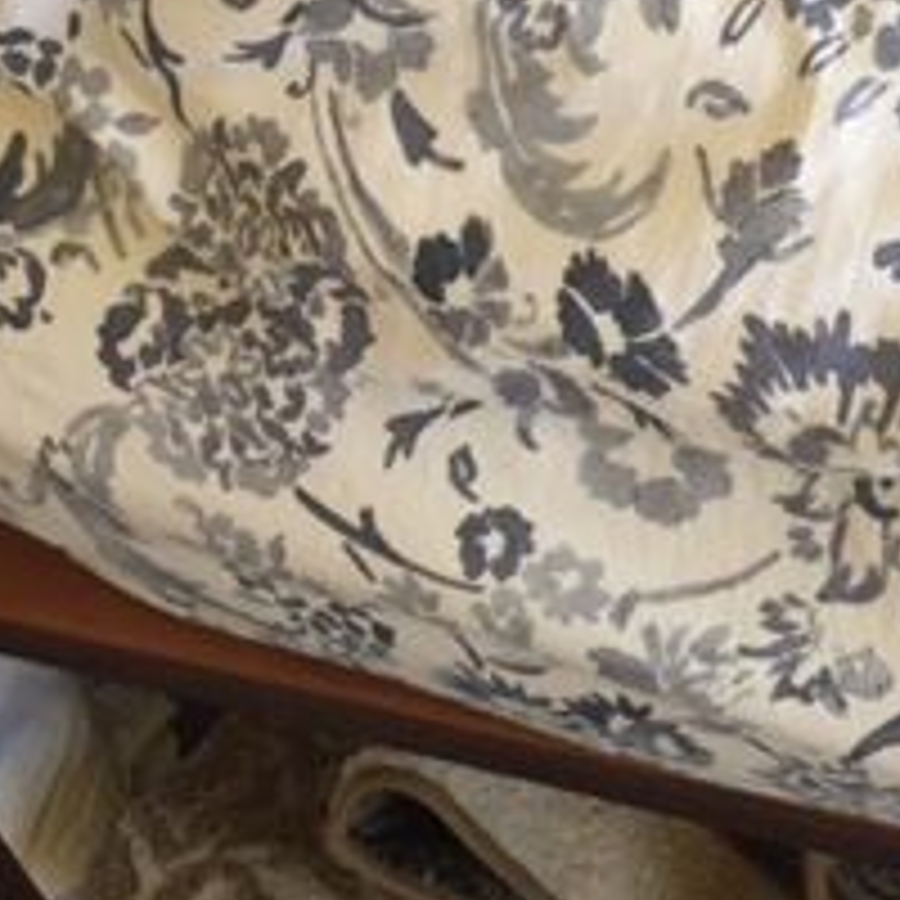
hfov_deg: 21.0
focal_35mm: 82
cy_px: 0
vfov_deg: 20.5
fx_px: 2412
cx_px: 670
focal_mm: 4.15
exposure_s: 1/40
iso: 32
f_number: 2.2
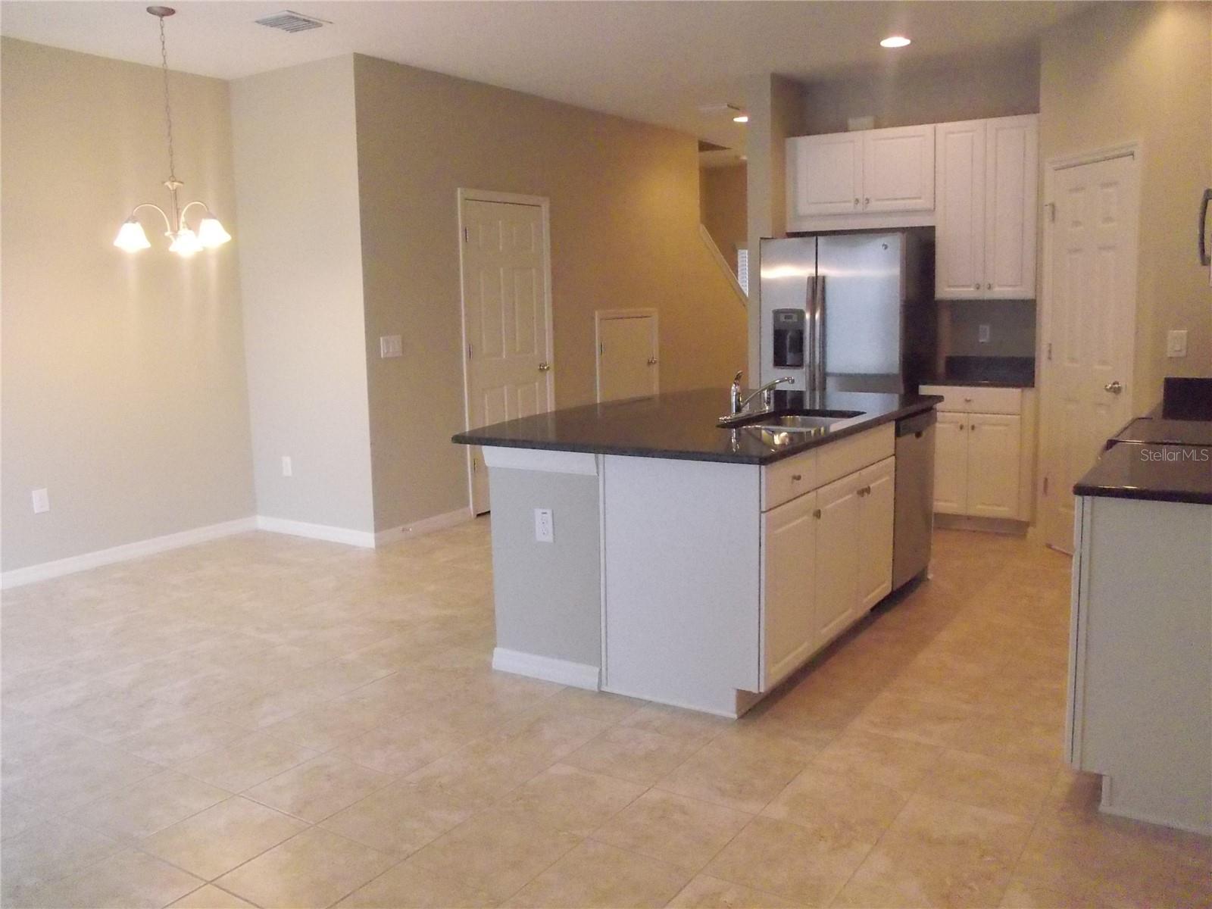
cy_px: 454
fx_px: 1015
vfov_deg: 48.2
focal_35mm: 29
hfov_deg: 61.7
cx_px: 606
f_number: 3.3
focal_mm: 4.1
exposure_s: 1/80
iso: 800
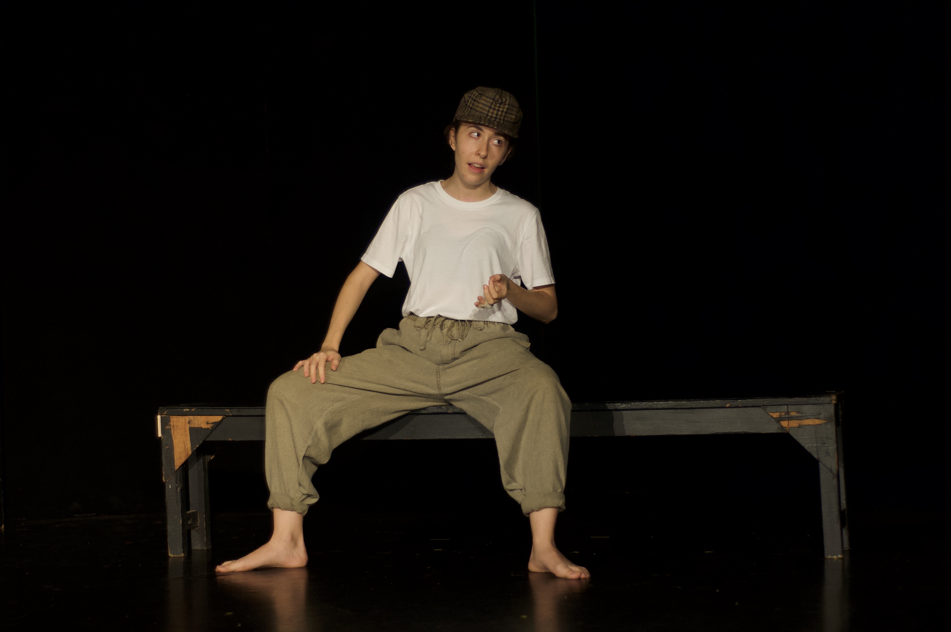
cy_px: 316
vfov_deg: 18.1
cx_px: 476
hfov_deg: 27.0
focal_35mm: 75
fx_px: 1979
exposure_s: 1/160
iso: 800
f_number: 1.8
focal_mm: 50
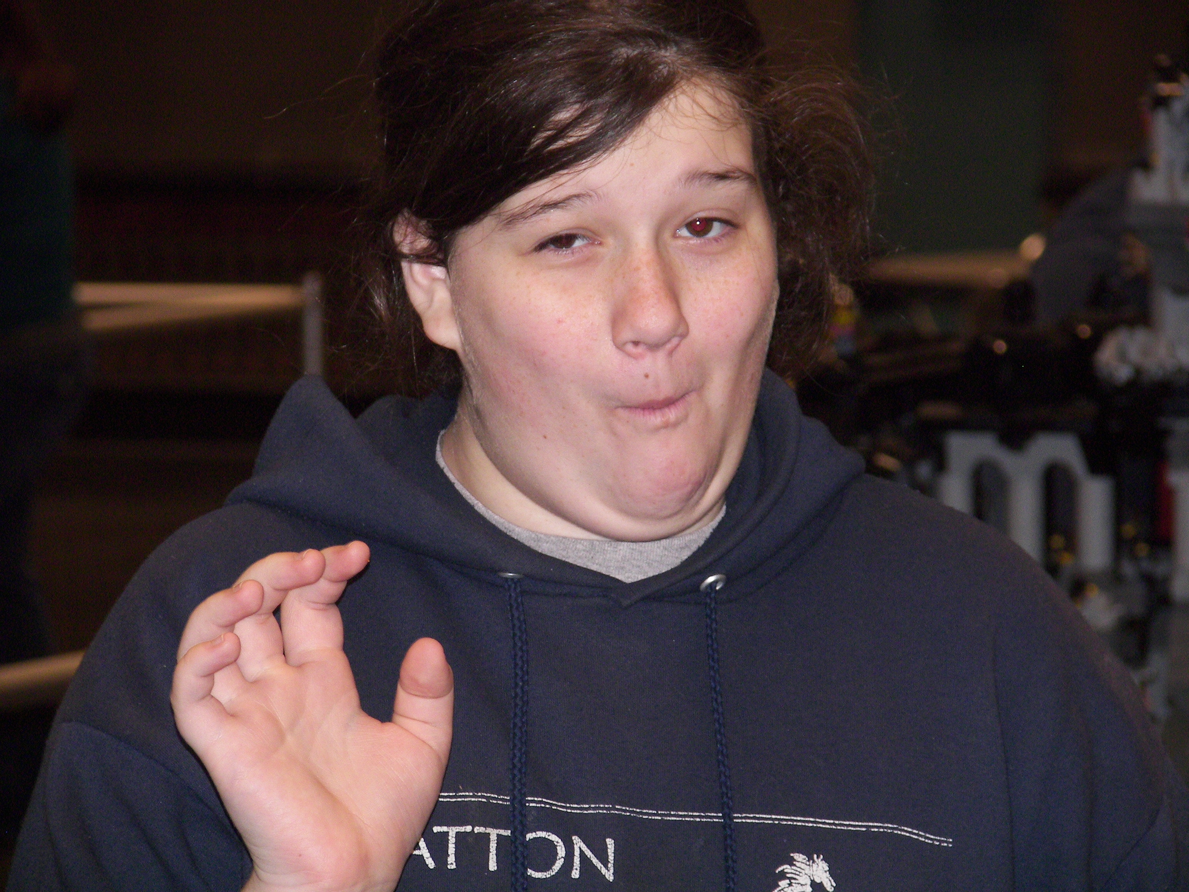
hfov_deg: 8.2
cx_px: 594
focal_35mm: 241
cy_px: 446
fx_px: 8278
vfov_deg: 6.2
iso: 125
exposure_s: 1/60
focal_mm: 40
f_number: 3.6
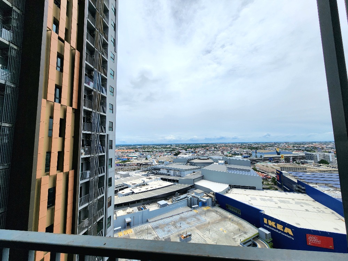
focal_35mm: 13
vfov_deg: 89.9
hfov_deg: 106.2
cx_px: 174
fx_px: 131
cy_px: 130
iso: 50
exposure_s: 1/5000
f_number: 2.2
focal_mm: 2.2
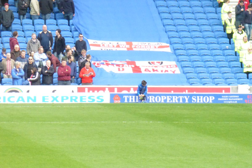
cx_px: 126
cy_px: 74
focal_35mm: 501
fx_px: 3506
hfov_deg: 4.1
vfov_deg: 2.7
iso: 1600
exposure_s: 1/2000
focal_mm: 86
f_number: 6.4
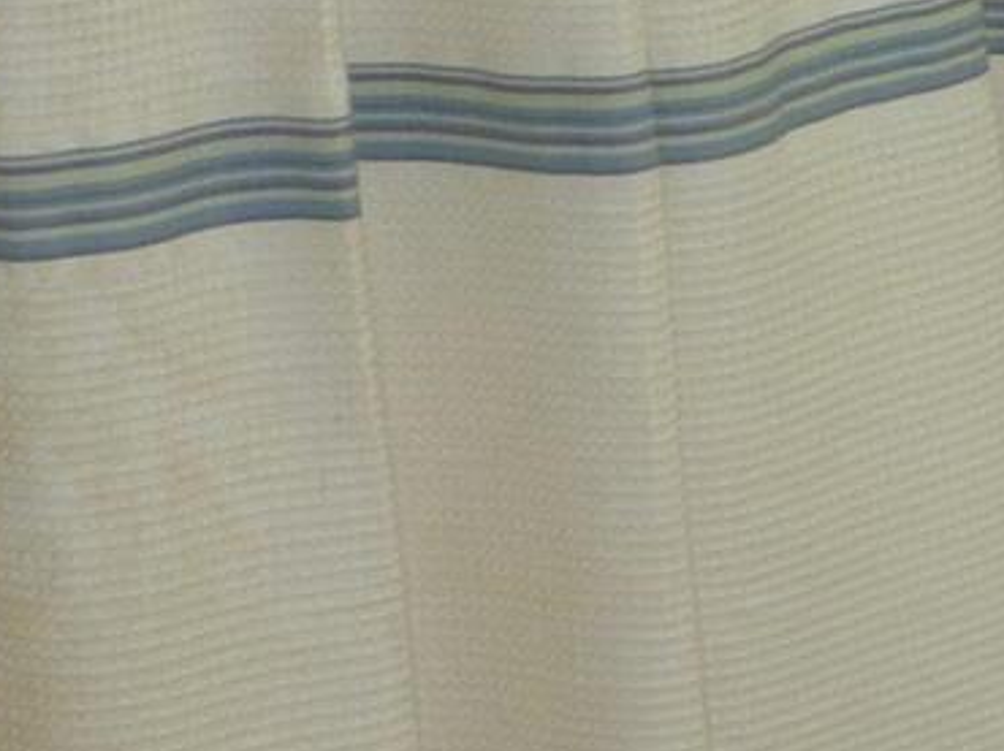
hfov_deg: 12.0
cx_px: 1658
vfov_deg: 9.3
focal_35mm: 155
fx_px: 4493
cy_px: -317
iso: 100
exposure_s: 1/60
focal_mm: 5
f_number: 3.3
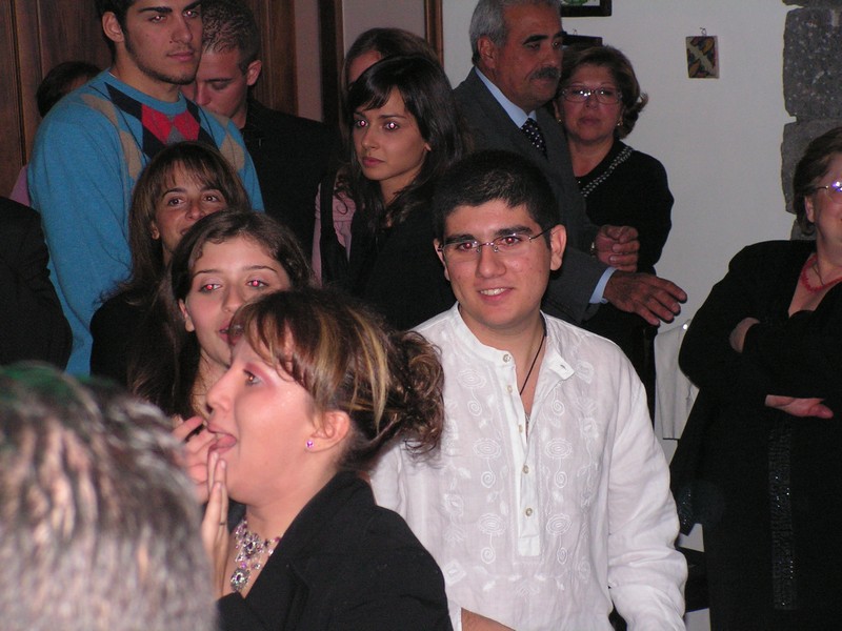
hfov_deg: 16.7
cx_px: 421
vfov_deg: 12.6
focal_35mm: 118
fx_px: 2870
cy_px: 316
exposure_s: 1/125
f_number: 3.4
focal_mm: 19.8
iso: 200
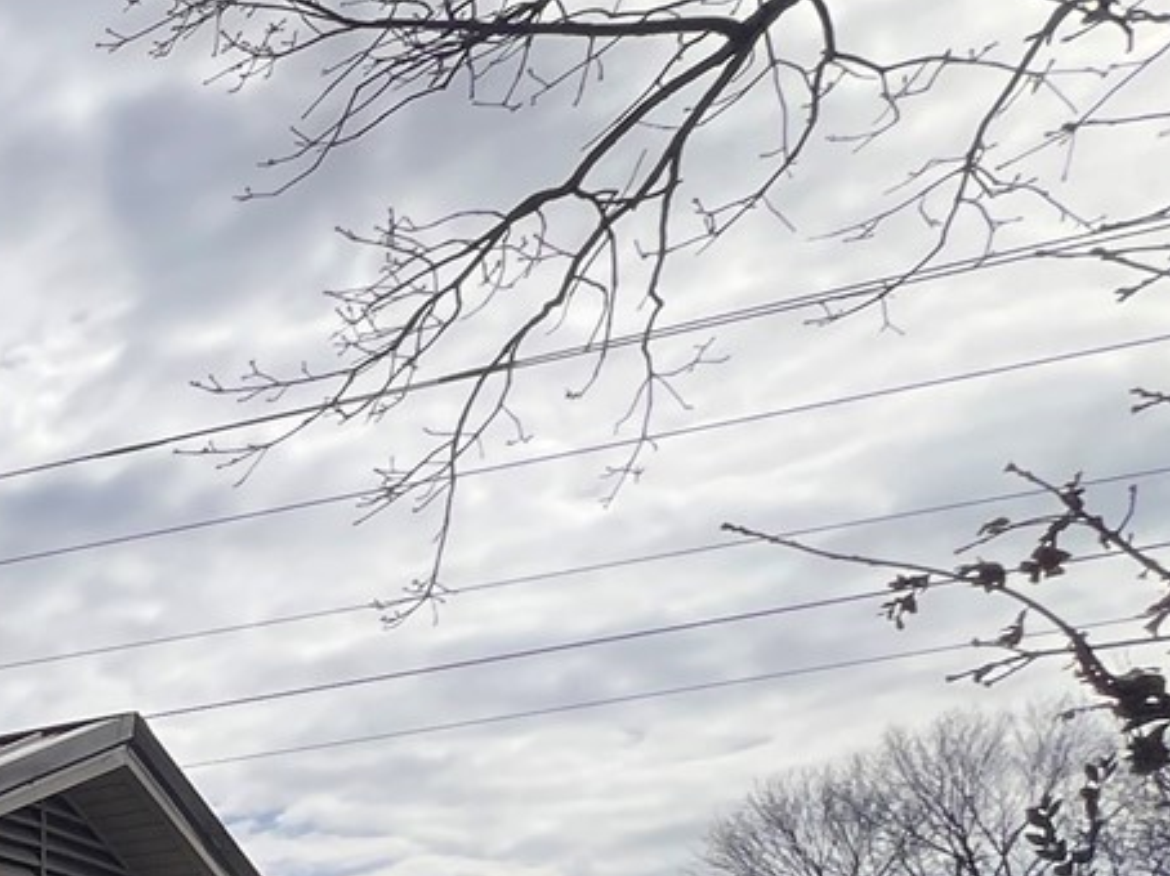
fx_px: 1858
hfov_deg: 21.3
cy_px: 1329
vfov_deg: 21.9
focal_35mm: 55
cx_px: -984
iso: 32
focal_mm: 1.57
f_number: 1.8
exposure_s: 1/2538
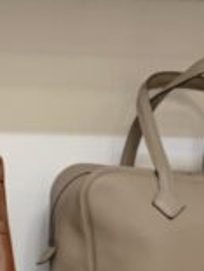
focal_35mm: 133
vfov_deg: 11.6
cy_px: 691
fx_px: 1045
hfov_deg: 11.1
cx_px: 115
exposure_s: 1/50
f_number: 1.8
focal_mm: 4.25
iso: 125
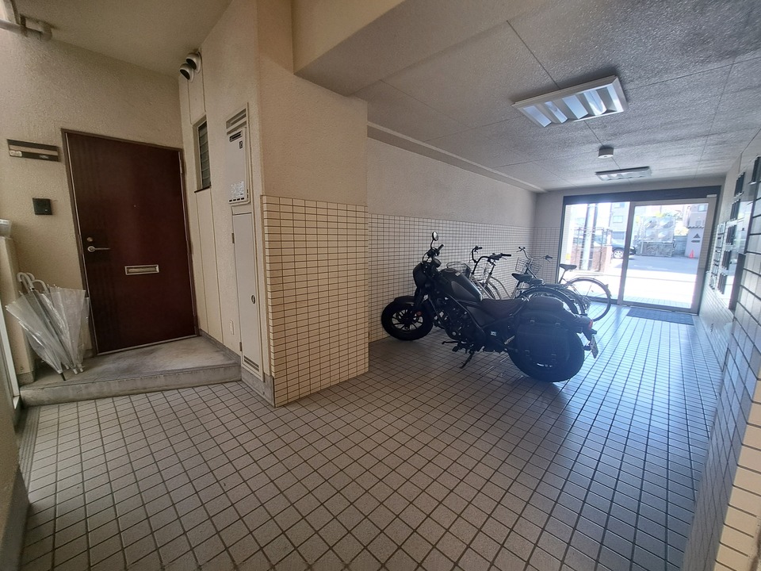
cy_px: 286
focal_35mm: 13
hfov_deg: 106.2
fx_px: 286
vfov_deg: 89.9
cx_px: 380
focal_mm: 1.74
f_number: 2.2
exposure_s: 1/50
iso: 64
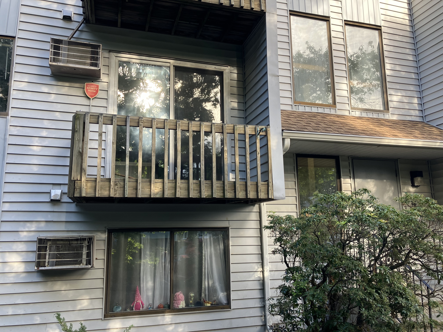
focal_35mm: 28
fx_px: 358
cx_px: 222
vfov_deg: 49.7
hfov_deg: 63.4
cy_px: 166
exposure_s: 1/121
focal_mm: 3.99
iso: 25
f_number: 1.8
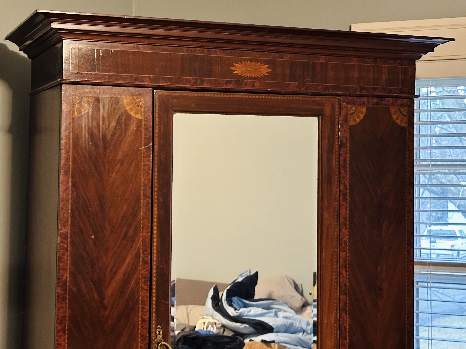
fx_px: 646
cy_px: 174
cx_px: 233
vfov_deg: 30.3
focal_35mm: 48
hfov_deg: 39.7
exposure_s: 1/30
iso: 400
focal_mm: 6.86
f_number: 1.78
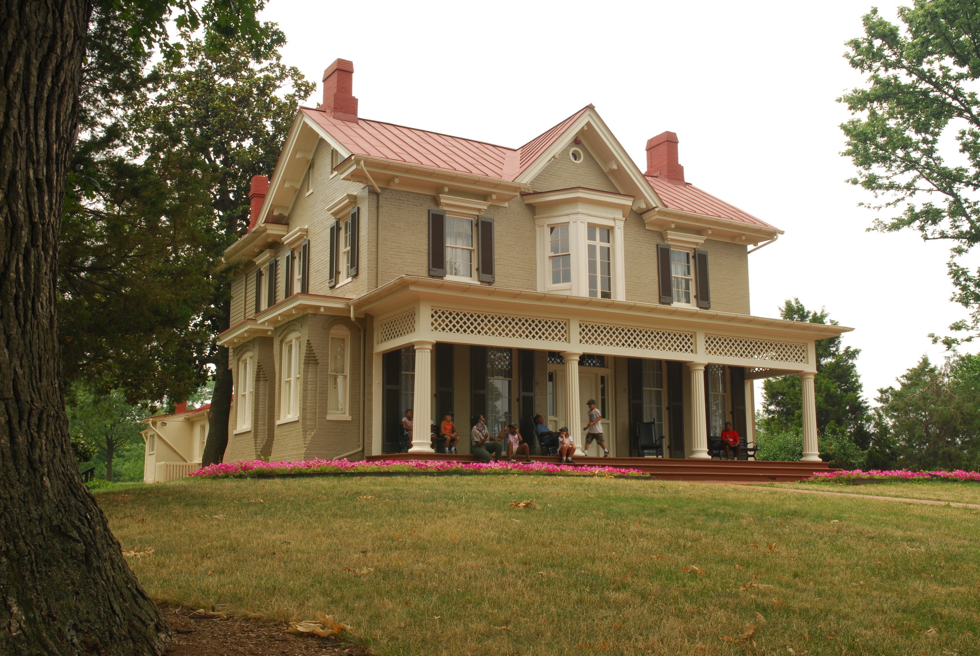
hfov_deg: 53.1
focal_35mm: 36
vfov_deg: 37.0
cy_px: 328
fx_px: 981
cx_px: 490
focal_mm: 24
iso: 160
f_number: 14
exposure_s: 1/45
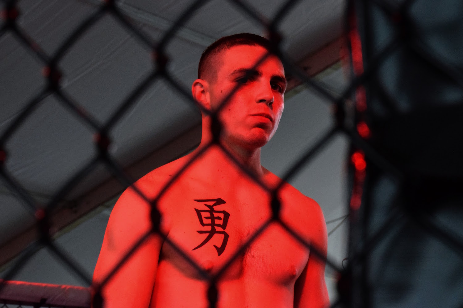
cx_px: 232
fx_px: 1312
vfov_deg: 13.4
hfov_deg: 20.0
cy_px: 154
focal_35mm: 102
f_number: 9
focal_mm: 68
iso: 6400
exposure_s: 1/250
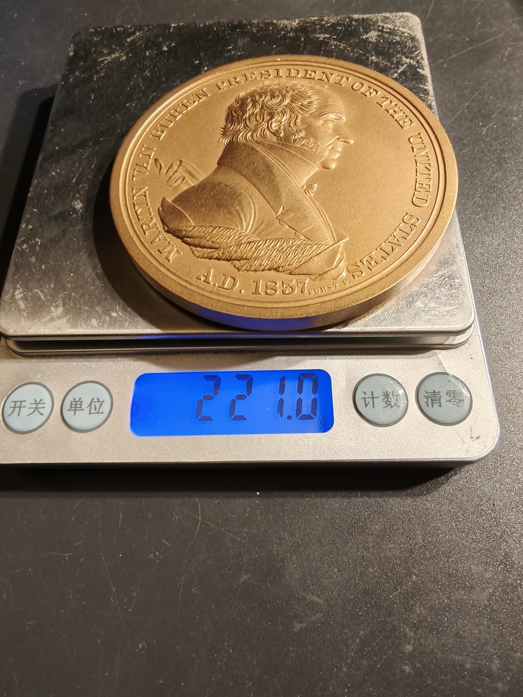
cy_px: 348
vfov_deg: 73.9
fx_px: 463
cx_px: 262
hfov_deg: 58.9
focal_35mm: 23
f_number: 2
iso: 125
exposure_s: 1/50
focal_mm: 2.32
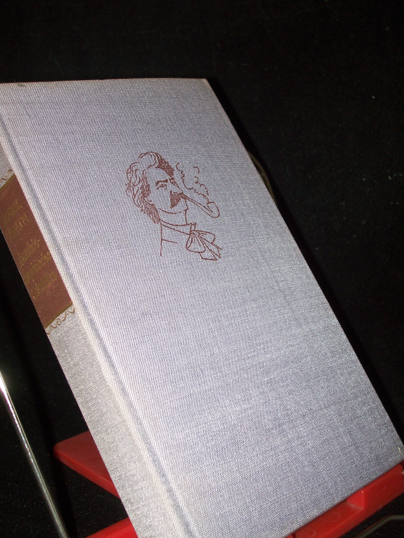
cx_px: 202
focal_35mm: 53
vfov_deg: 36.2
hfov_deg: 27.5
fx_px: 825
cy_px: 269
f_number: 3.2
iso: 80
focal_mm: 8.7
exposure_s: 1/80
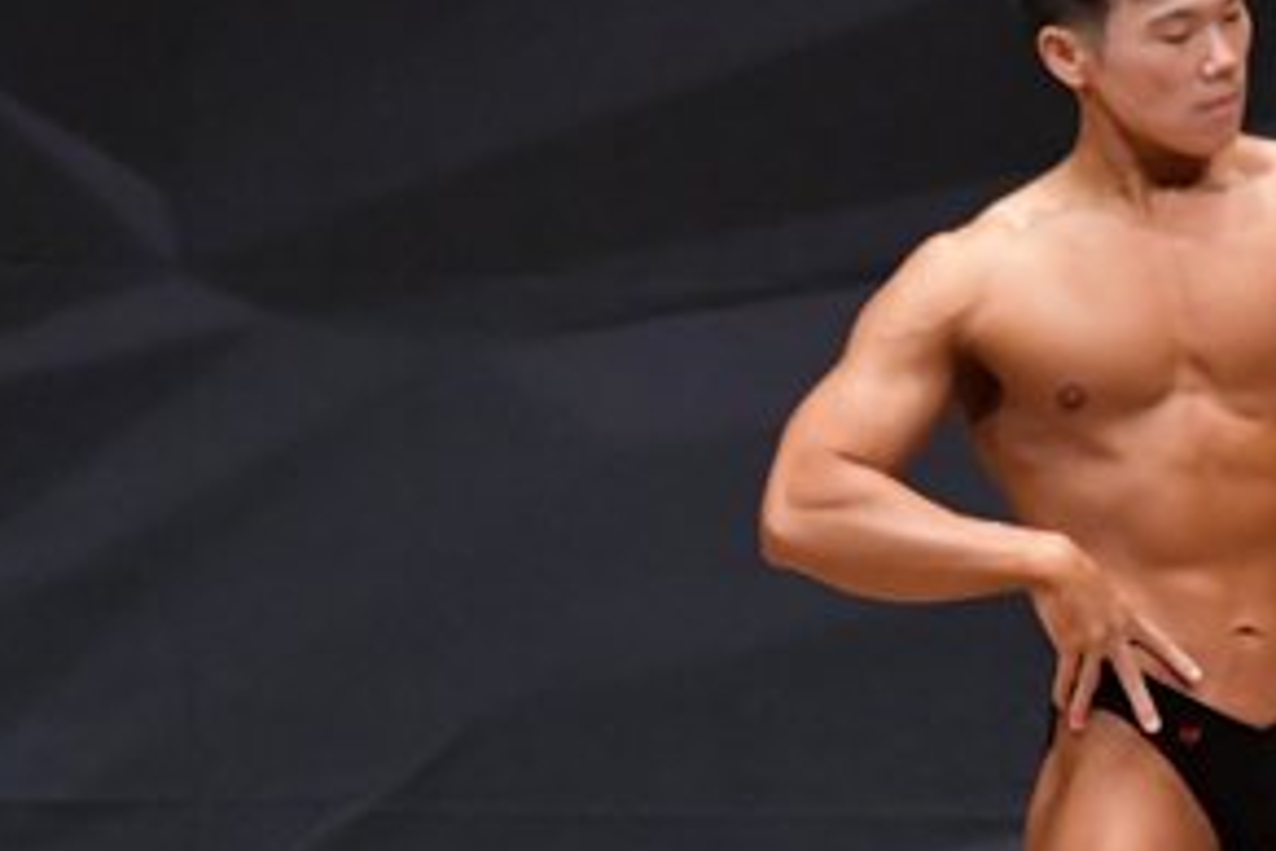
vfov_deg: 1.8
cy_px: 733
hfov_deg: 2.7
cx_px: 945
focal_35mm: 760
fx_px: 26936
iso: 6400
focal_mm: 190
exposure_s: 1/400
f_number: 5.6
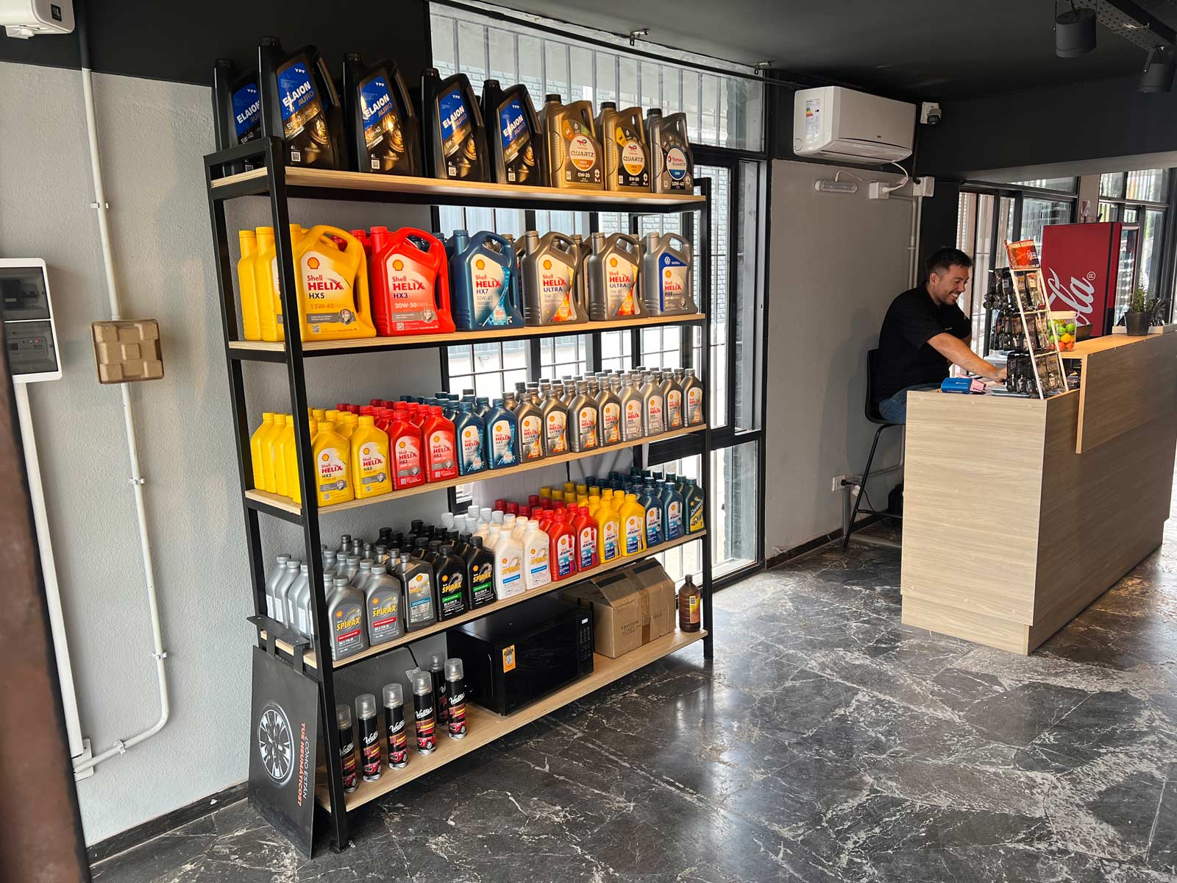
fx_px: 884
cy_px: 442
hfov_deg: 67.3
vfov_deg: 53.1
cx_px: 588
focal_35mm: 26
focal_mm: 5.7
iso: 64
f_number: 1.5
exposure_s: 1/121
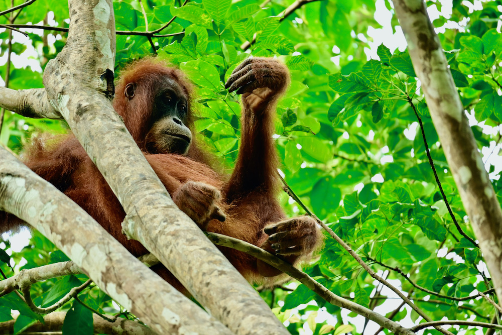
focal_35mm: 375
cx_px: 251
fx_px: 5230
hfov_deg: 5.5
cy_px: 168
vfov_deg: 3.7
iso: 400
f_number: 6.3
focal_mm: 250
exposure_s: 1/20
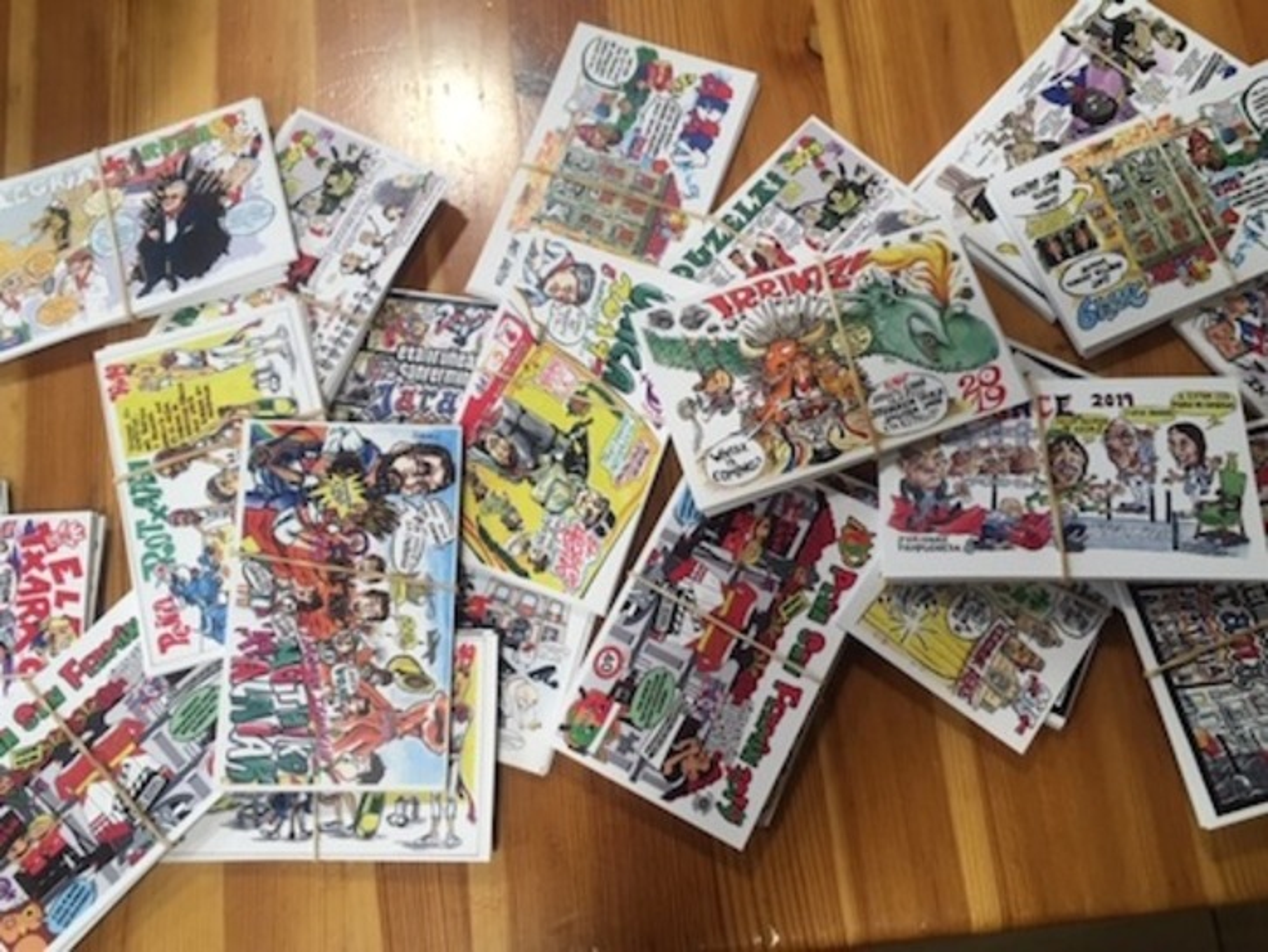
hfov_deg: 61.6
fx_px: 1063
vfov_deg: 48.3
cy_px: 476
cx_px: 634
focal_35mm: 29
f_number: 2.2
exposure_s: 1/33
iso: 50
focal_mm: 4.15
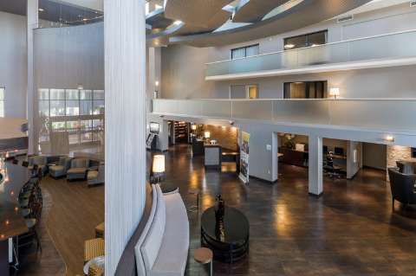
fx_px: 219
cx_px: 208
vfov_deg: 64.4
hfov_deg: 87.0
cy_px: 138
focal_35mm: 19
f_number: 22
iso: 200
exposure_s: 3
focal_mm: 19
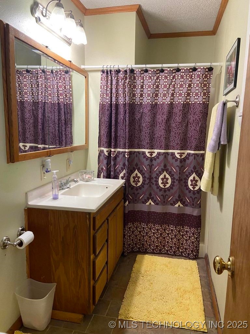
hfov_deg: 53.1
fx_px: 250
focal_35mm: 26
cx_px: 125
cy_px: 167
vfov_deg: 67.3
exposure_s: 1/60
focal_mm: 4.25
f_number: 1.8
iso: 160
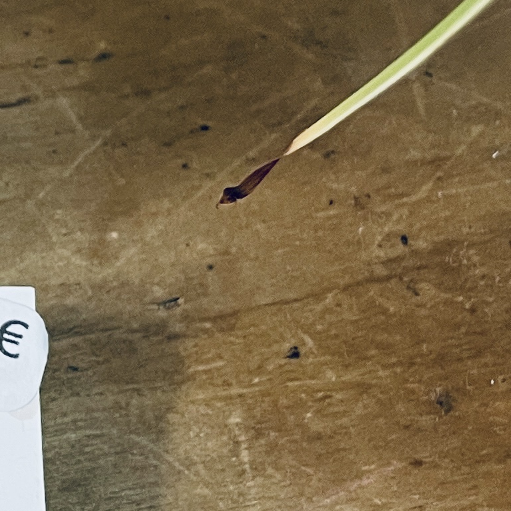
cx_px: -348
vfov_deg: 14.3
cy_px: 412
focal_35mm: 121
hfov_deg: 13.3
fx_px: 2021
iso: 64
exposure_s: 1/50
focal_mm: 4.2
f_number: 1.6
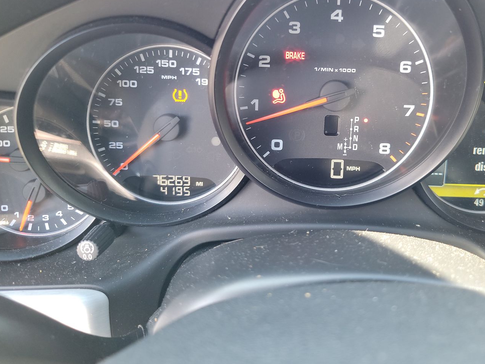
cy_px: 138
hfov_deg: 59.7
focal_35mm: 30
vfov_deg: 46.4
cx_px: 281
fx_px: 420
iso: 298
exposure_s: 1/60
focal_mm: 6.7
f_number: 1.8
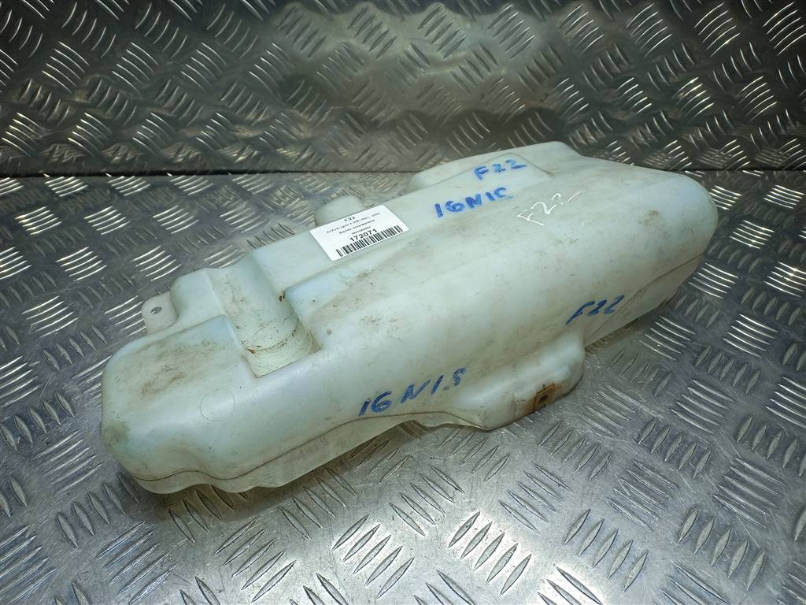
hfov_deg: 69.4
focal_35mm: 25
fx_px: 582
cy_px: 302
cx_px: 403
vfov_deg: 54.9
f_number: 1.8
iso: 40
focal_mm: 4.6
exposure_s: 1/100
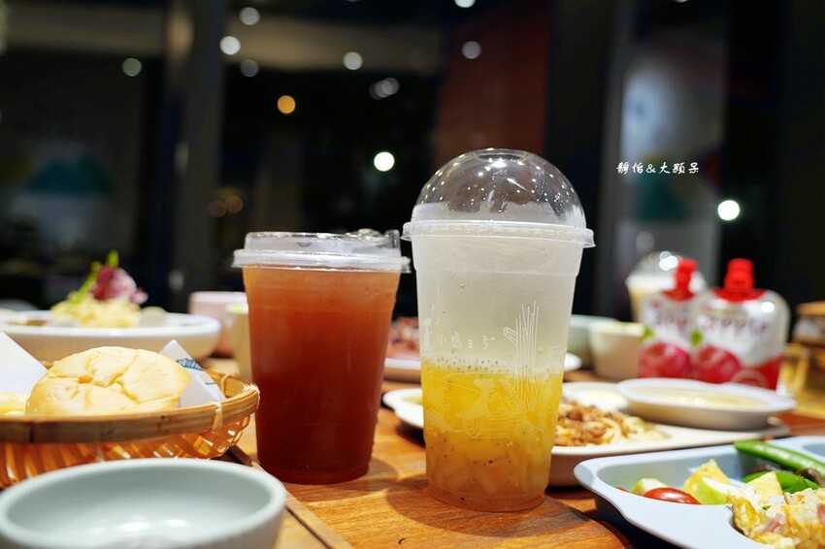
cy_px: 274
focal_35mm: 30
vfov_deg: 43.6
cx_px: 412
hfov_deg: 61.9
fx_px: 687
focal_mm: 30
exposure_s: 1/30
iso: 400
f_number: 4
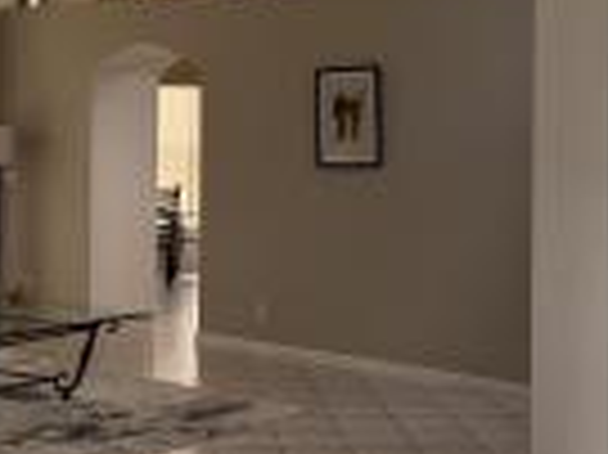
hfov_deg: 27.4
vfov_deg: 20.5
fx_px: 1246
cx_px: 279
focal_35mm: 71
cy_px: 117
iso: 64
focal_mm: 6.76
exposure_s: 1/120
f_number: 1.78
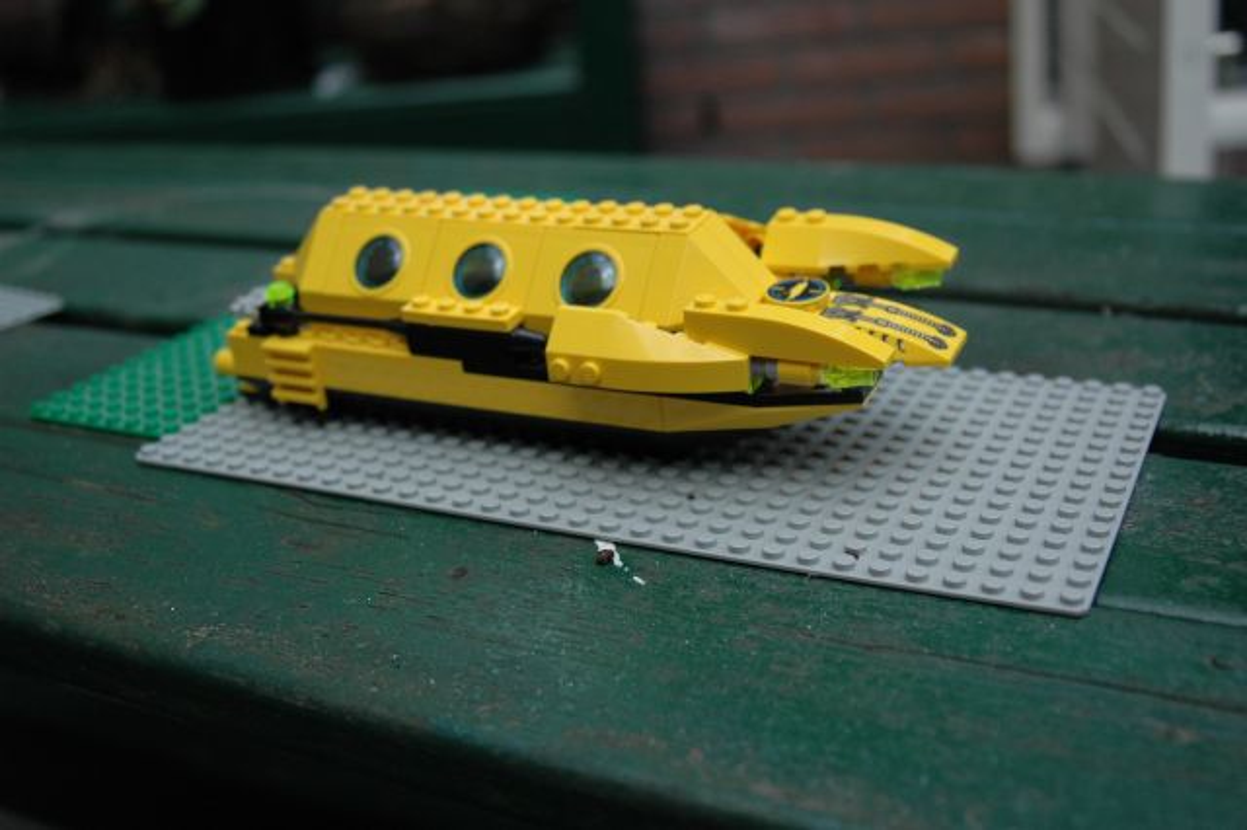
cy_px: 415
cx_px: 624
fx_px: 1454
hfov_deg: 46.4
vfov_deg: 31.9
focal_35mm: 42
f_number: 3.5
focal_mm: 28
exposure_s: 1/1600
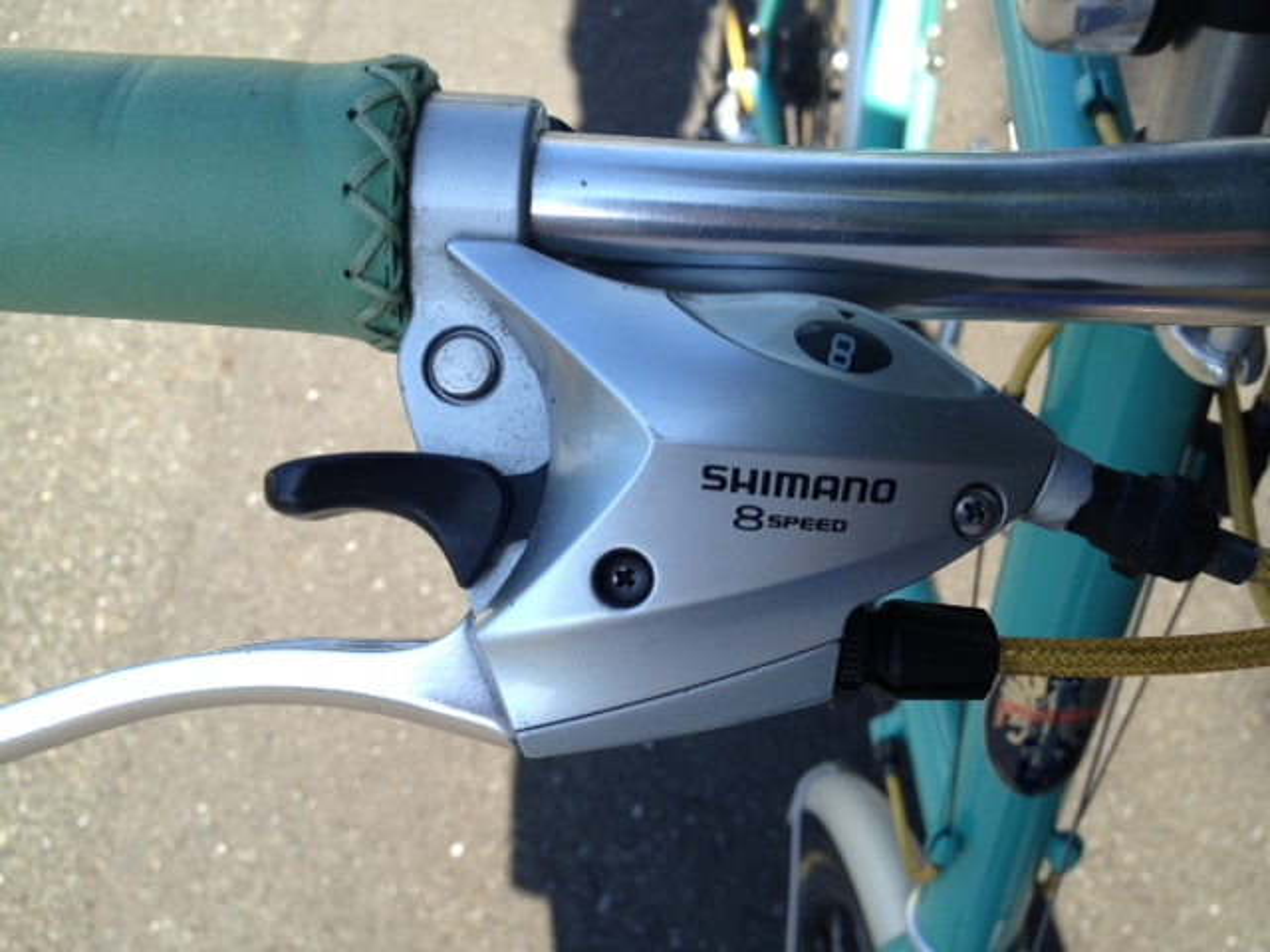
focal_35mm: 35
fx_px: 1284
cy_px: 476
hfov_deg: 52.6
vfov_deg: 40.7
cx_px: 635
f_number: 2.4
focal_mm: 4.28
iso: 50
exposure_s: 1/418
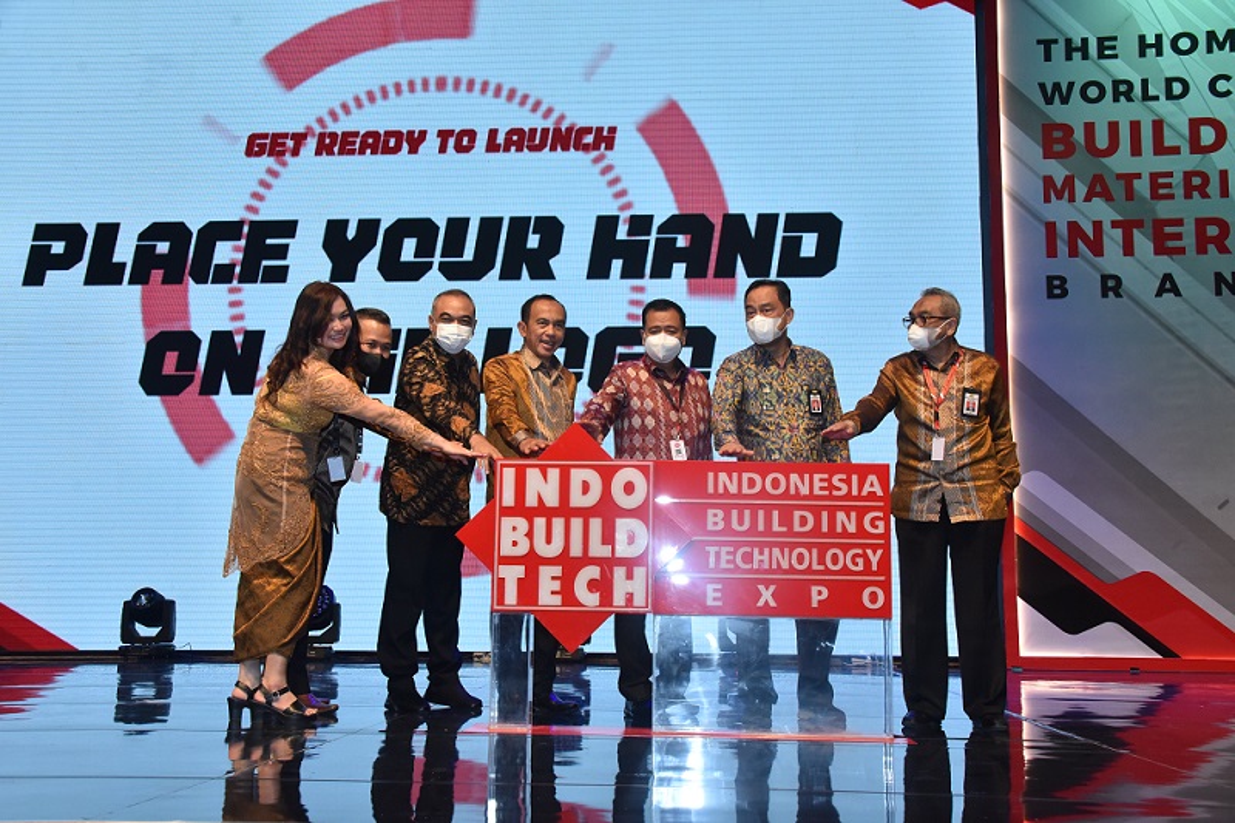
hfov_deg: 50.7
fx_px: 1303
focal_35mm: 38
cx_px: 618
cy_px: 412
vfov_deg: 35.0
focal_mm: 38
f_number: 8
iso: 4000
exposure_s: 1/160
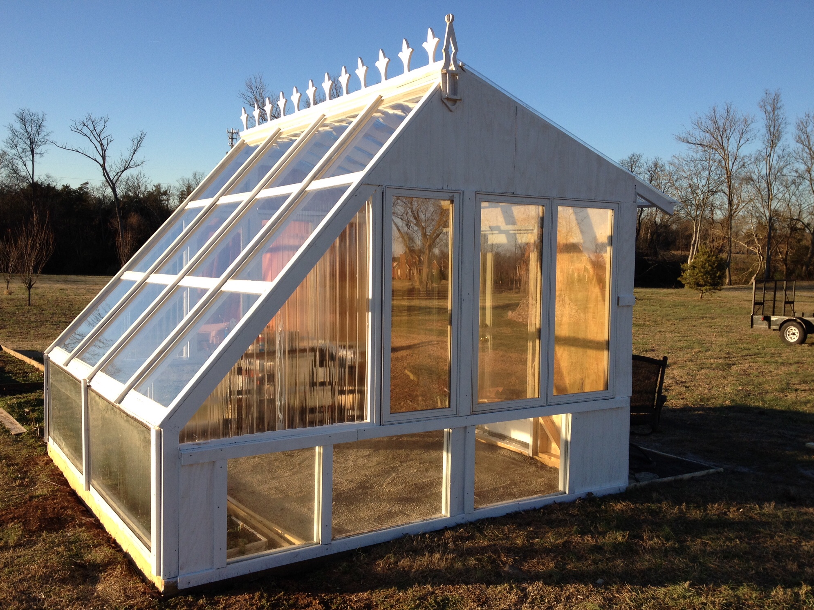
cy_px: 313
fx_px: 846
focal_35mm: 36
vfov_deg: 39.6
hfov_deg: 51.4
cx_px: 402
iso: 50
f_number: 2.4
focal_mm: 4.28
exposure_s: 1/800
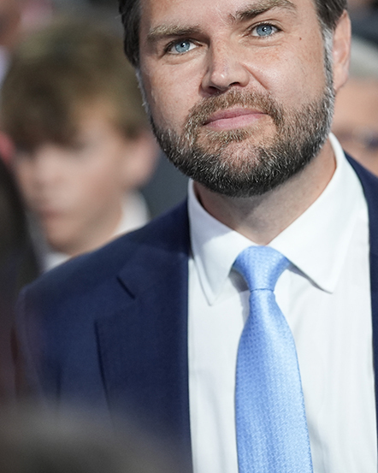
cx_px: 239
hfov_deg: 5.6
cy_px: 183
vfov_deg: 7.0
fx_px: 3848
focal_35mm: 275
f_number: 1.8
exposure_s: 1/1000
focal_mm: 135
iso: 2000
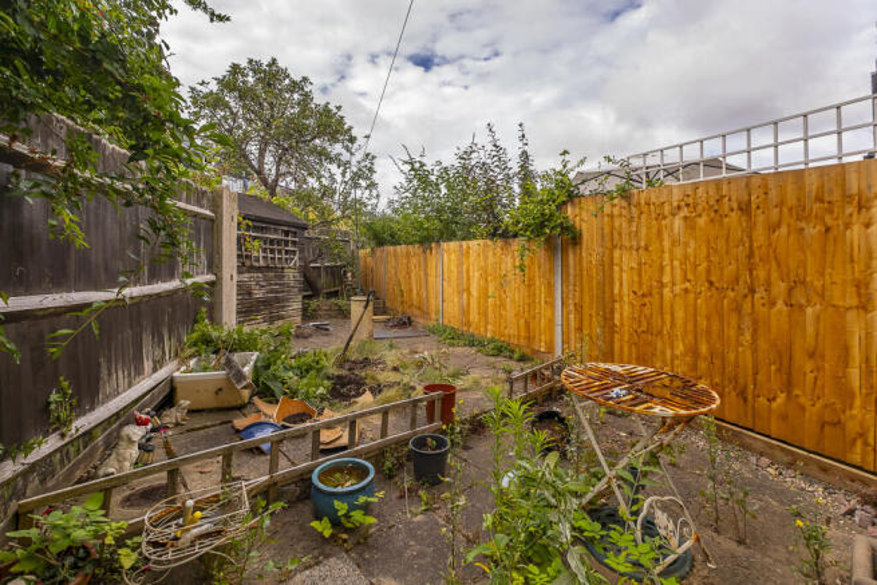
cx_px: 438
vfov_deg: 77.4
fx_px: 365
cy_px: 292
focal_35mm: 15
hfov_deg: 100.4
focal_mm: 10
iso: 500
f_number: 5.6
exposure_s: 1/800
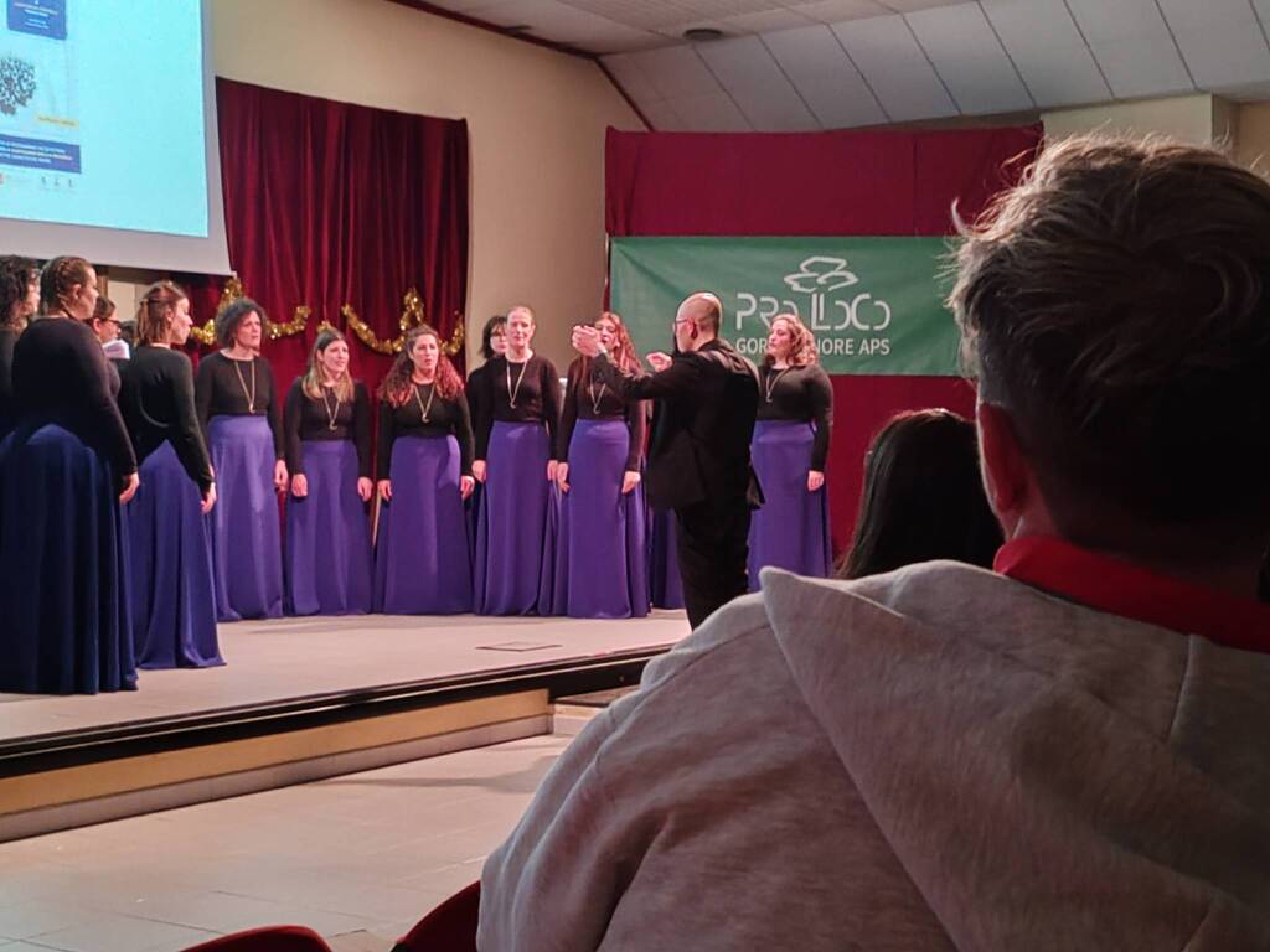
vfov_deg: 27.0
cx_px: 635
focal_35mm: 54
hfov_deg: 35.5
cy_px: 476
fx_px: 1981
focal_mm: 6.12
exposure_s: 1/50
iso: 2000
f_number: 1.9
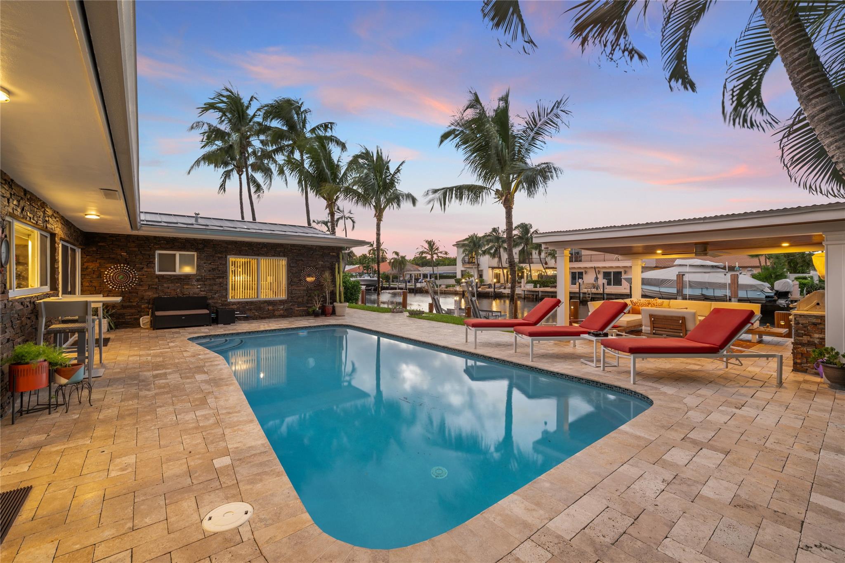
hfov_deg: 100.4
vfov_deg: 77.3
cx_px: 422
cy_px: 282
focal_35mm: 15
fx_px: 352
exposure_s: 2
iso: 250
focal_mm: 15
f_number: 7.1
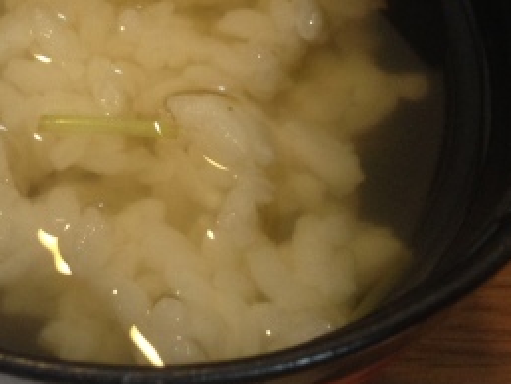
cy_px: 93
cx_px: 87
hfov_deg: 21.4
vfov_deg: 16.3
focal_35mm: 90
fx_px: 1329
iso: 200
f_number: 2.4
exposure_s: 1/20
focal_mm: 4.12
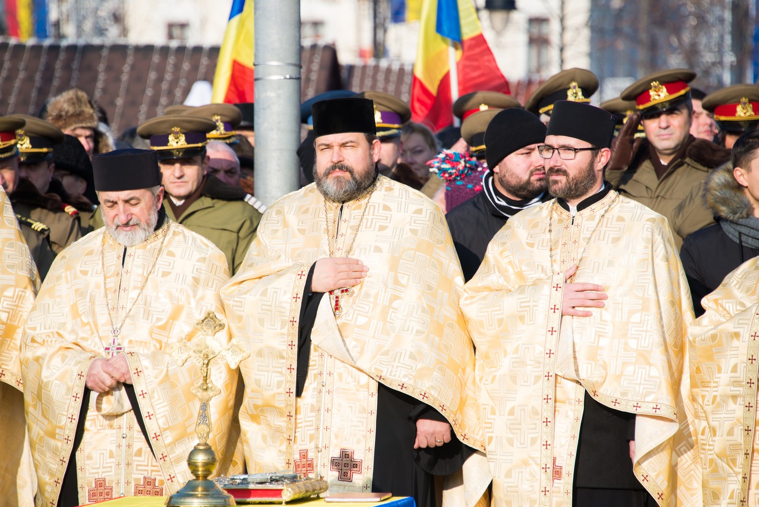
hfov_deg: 8.2
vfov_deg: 5.5
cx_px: 380
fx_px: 5273
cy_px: 254
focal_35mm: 250
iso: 100
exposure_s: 1/200
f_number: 7.1
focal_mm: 250
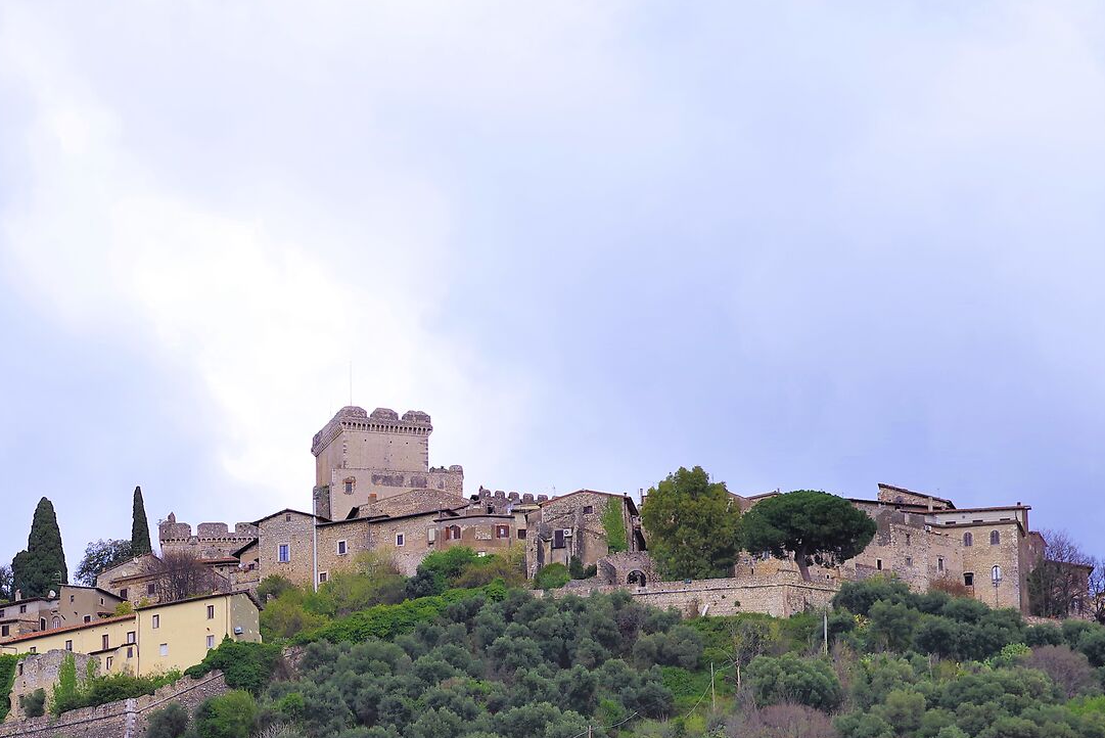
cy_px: 481
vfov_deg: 6.2
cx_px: 368
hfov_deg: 9.3
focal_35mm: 222
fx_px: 6818
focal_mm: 100
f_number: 8
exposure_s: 1/100
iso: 100
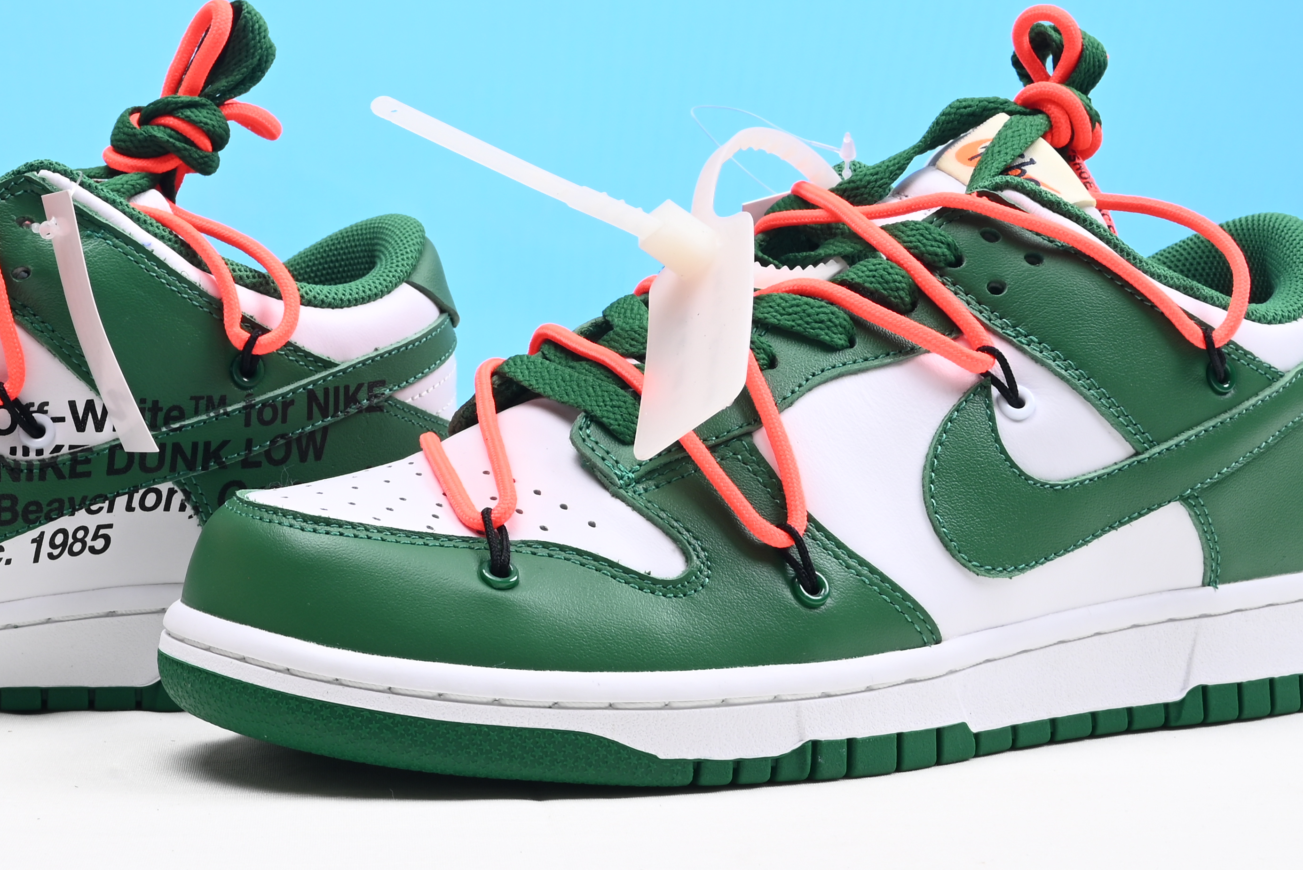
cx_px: 296
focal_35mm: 89
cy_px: -57
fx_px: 3222
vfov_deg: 15.0
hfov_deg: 22.6
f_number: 16
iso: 100
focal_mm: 41
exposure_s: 1/2
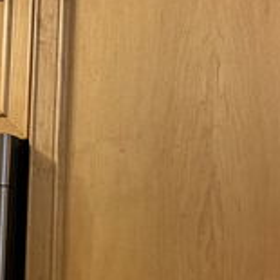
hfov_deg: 24.0
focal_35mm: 68
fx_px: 622
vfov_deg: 25.2
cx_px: -15
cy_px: 197
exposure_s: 1/60
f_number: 1.8
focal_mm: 3.99
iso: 250
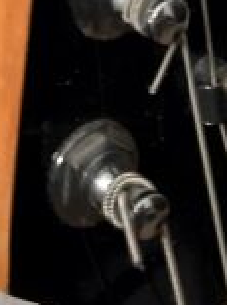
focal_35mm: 135
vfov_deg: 12.7
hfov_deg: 10.9
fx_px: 1184
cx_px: 53
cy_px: -323
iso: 100
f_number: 1.7
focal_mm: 3.93
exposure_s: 1/50
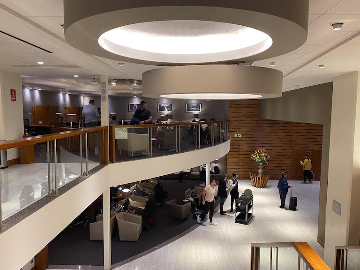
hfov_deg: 67.3
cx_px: 180
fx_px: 270
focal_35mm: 26
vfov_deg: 53.1
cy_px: 135
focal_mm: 4.25
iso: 200
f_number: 1.8
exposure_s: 1/60
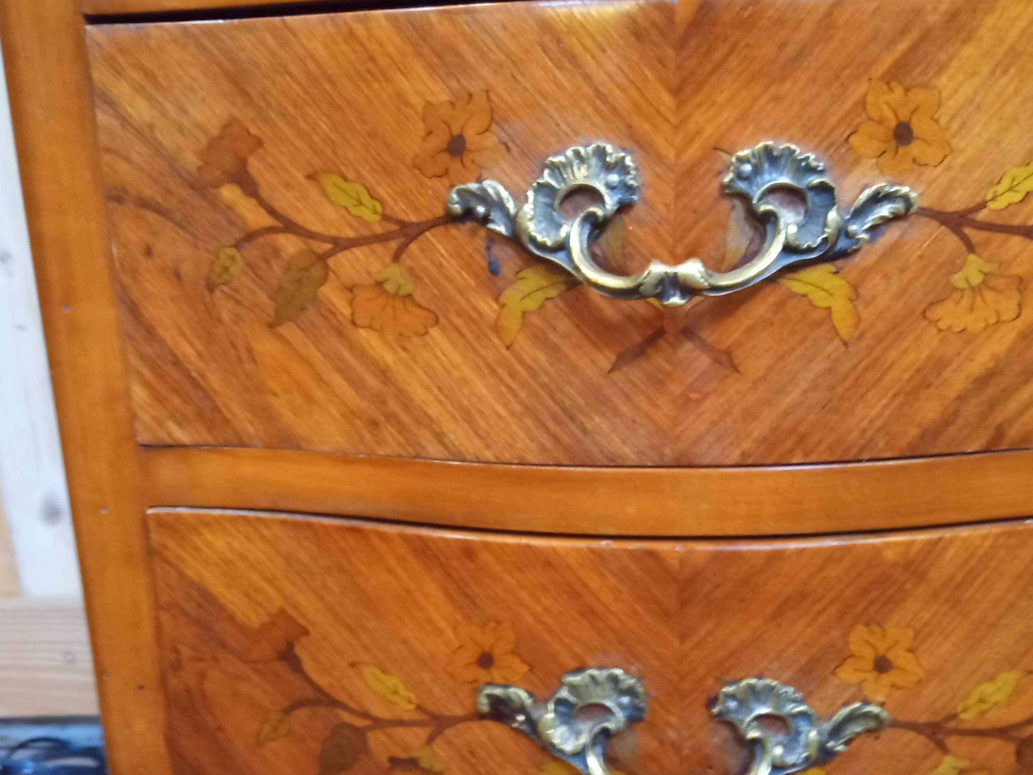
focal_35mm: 42
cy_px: 516
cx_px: 547
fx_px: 1253
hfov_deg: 44.8
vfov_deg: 34.0
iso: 1578
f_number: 2.2
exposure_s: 1/16.7
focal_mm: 3.79
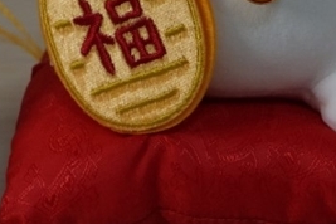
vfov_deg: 4.2
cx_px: 190
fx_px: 3024
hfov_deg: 6.4
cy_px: -155
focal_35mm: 324
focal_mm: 72
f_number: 6.3
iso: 1250
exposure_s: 1/80
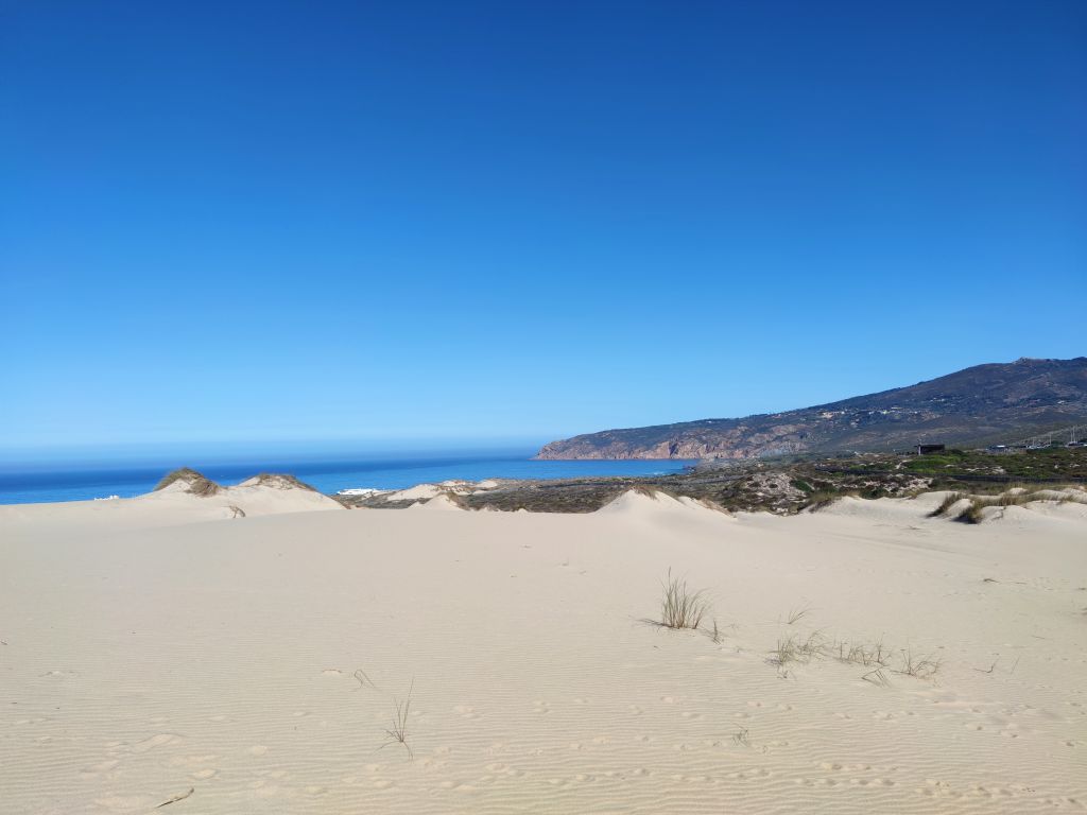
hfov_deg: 71.6
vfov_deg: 56.8
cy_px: 408
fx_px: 754
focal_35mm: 24
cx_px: 544
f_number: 1.69
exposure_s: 1/2987
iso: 101
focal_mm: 6.72
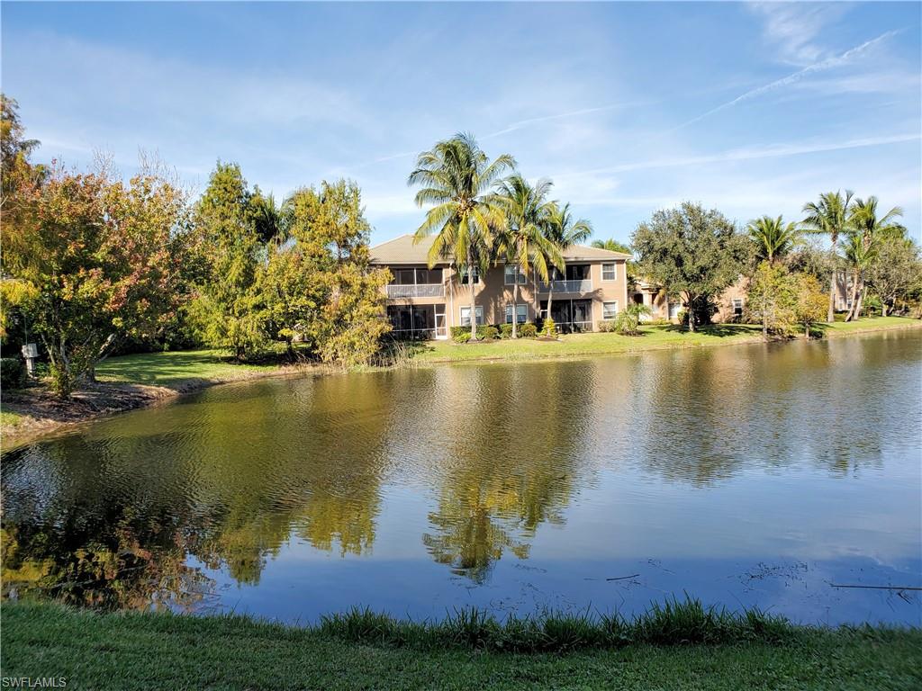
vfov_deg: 53.1
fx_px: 693
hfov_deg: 67.3
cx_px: 461
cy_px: 346
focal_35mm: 26
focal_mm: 4.3
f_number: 2.4
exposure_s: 1/1047
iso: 50
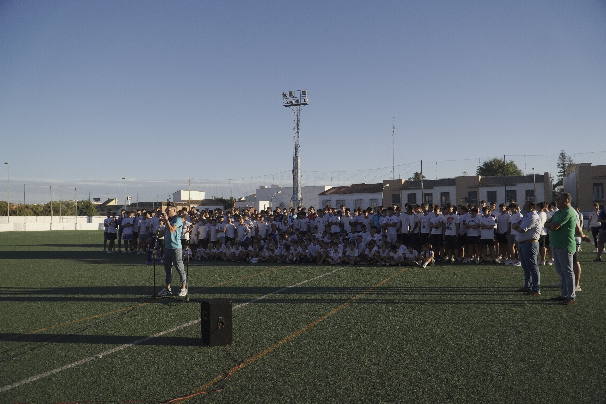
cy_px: 202
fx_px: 454
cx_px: 303
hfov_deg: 67.4
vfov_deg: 47.9
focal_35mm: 27
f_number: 5
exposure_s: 1/2000
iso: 800
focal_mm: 18
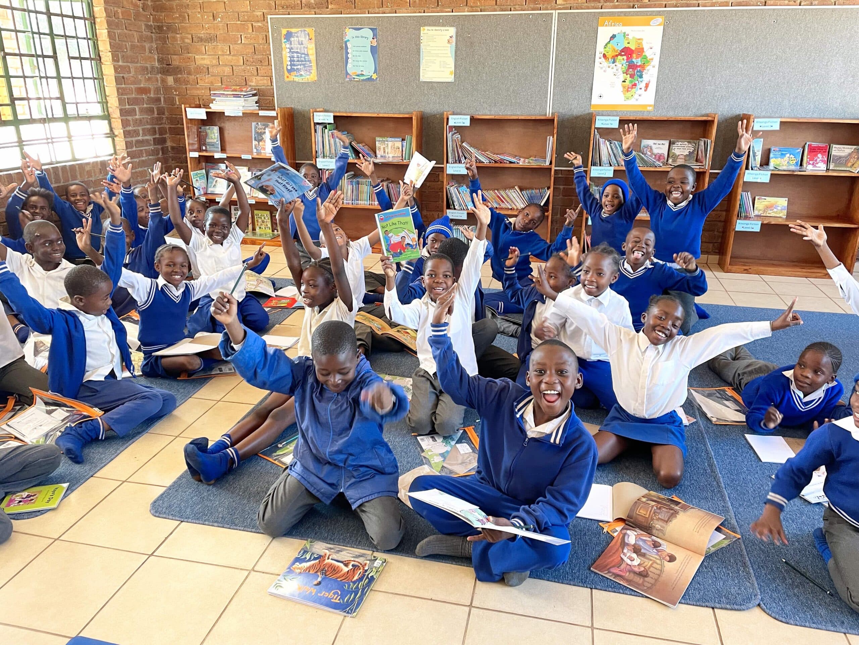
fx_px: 645
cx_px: 430
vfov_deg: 53.1
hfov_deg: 67.3
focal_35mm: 26
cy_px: 322
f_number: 1.6
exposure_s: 1/60
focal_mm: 4.2
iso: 160
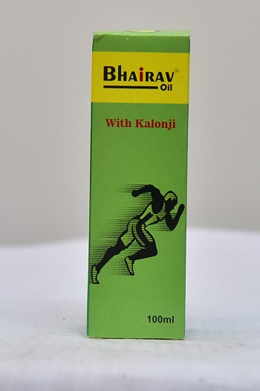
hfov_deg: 18.2
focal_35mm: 75
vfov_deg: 27.0
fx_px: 814
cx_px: 130
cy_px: 196
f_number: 4.5
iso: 1600
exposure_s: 1/125
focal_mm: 75
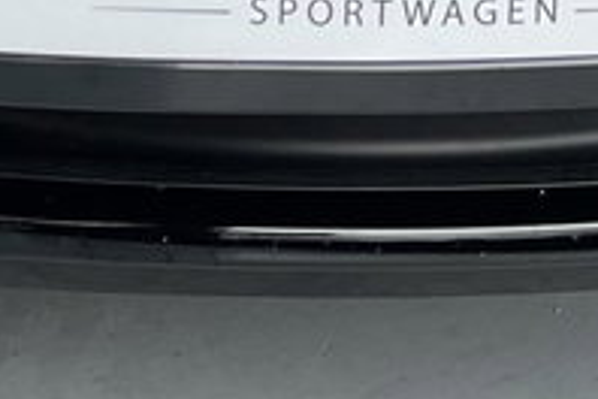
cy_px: -756
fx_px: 2325
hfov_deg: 14.6
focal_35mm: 140
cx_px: 384
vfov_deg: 8.4
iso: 200
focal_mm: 5.1
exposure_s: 1/50
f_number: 1.6
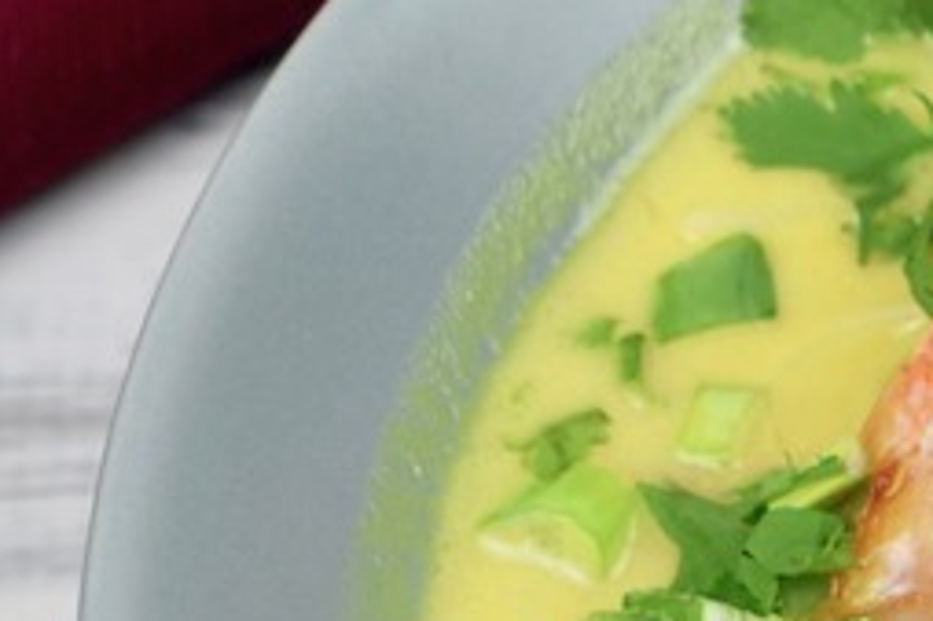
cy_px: 746
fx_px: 9091
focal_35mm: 351
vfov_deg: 3.9
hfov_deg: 5.8
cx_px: 1576
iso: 400
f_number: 5
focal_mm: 58
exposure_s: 1/100
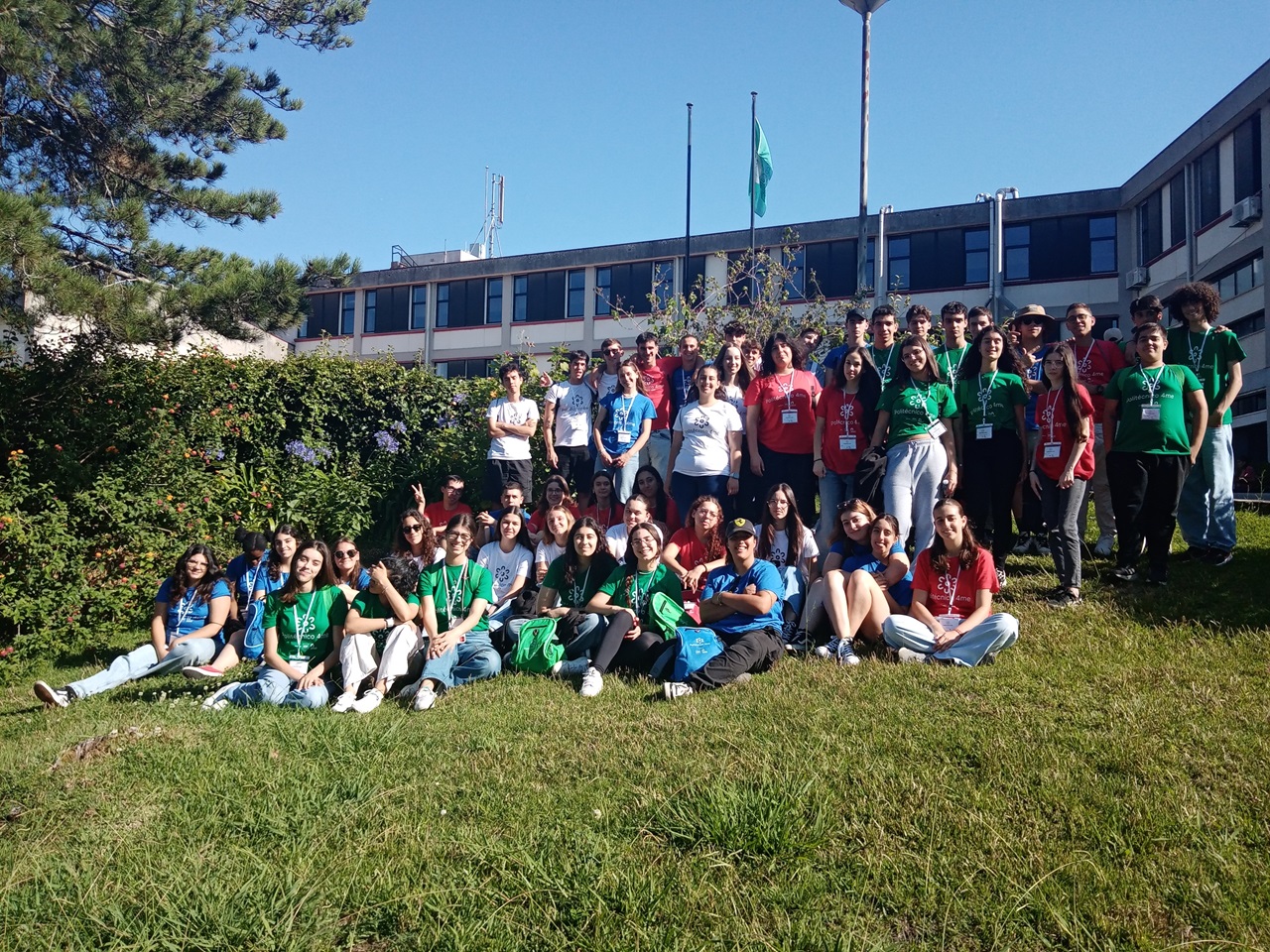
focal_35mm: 26
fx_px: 954
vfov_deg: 53.1
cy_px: 476
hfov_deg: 67.3
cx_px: 635
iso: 114
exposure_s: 1/927
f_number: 1.8
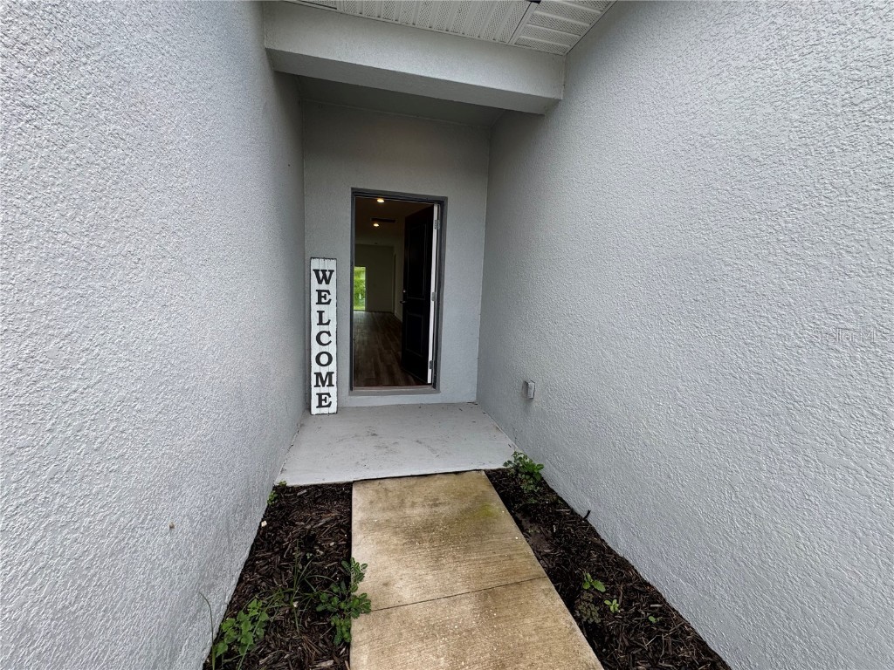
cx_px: 447
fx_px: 362
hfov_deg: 102.1
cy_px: 335
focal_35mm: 14
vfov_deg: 85.7
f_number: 2.2
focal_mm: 2.22
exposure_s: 1/219
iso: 40
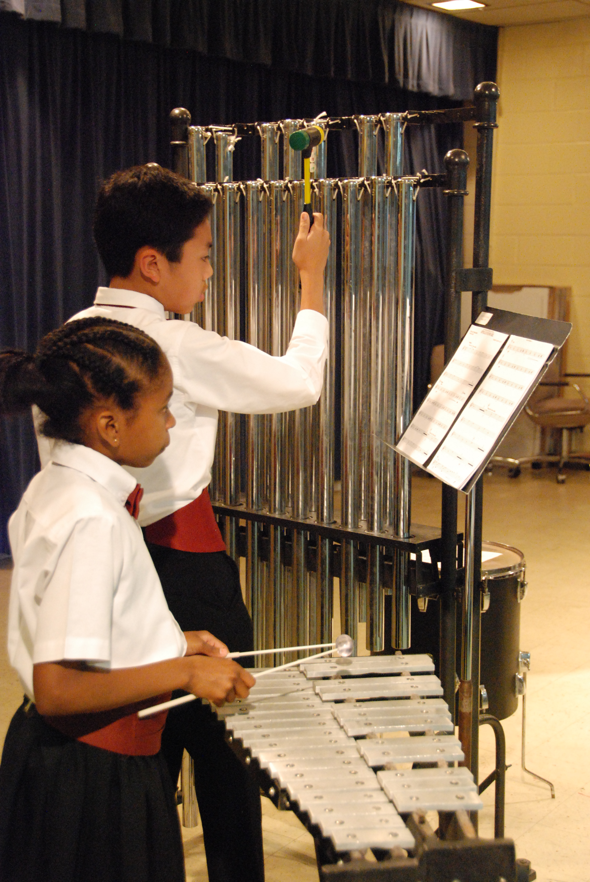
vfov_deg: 35.0
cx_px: 295
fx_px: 1397
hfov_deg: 23.8
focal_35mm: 57
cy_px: 441
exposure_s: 1/40
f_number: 4.5
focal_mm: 38
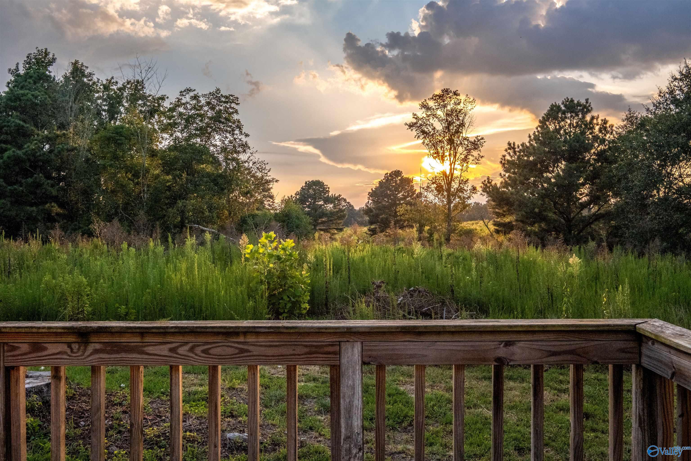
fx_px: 691
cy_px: 230
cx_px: 346
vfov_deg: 36.9
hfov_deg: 53.1
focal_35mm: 36
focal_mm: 24
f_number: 8
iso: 800
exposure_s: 1/320
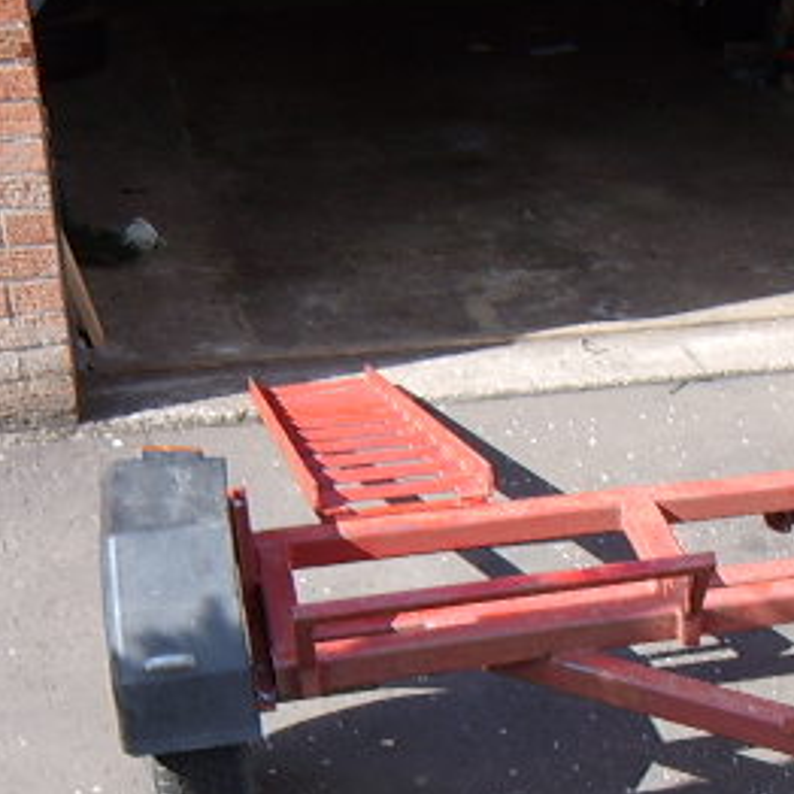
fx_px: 1739
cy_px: 612
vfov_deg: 25.4
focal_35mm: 67
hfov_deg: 24.1
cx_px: 870
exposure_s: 1/104
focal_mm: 8.13
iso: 71
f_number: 5.6
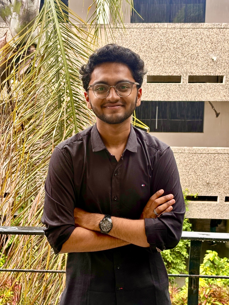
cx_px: 114
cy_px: 152
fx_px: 459
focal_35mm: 52
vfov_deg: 36.8
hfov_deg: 28.0
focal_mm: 5.96
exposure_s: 1/60
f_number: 1.6
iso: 80
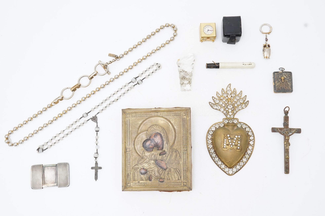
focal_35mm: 45
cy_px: 108
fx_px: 406
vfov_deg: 29.9
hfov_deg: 43.6
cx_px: 162
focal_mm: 30
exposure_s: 1/60
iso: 640
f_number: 14
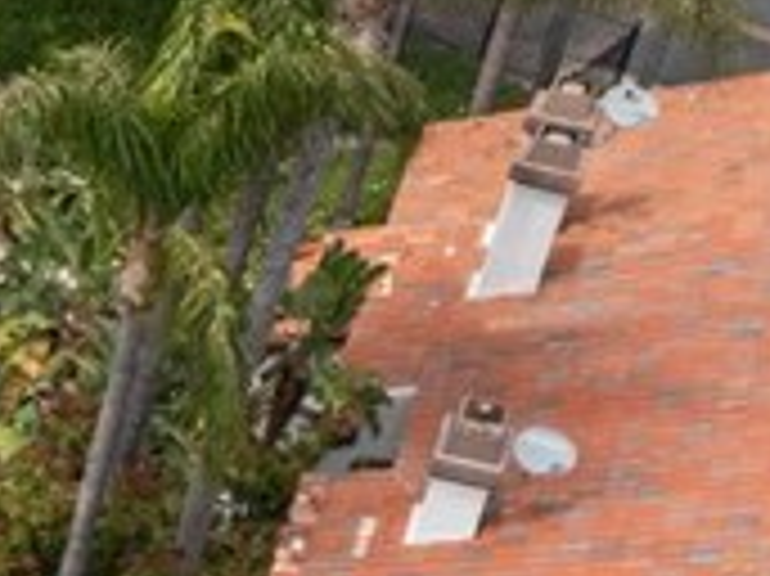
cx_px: -1234
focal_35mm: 161
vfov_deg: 8.8
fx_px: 3579
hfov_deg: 10.2
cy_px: 1044
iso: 200
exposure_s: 1/100
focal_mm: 10.26
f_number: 8
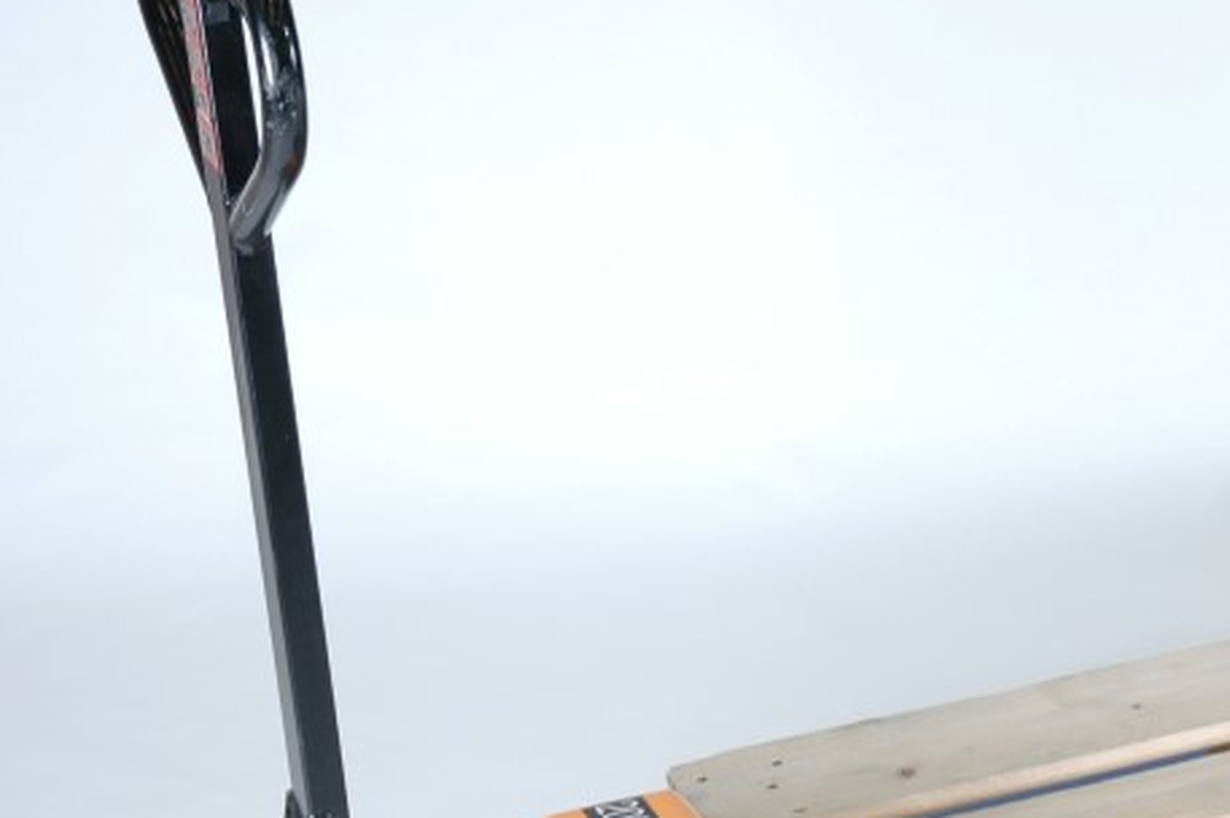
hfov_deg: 14.1
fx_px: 4916
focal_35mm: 144
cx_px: 1207
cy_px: 702
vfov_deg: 9.5
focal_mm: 38
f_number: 4.5
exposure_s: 1/60
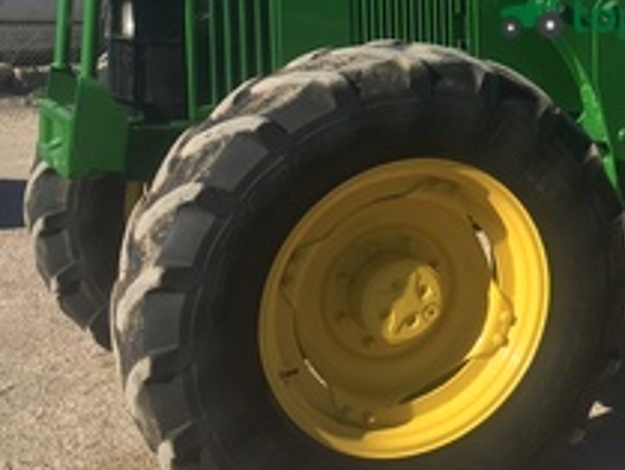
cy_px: 15
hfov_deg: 23.7
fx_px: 1373
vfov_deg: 18.9
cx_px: 725
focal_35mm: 76
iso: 25
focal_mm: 4.15
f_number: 2.2
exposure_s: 1/1374
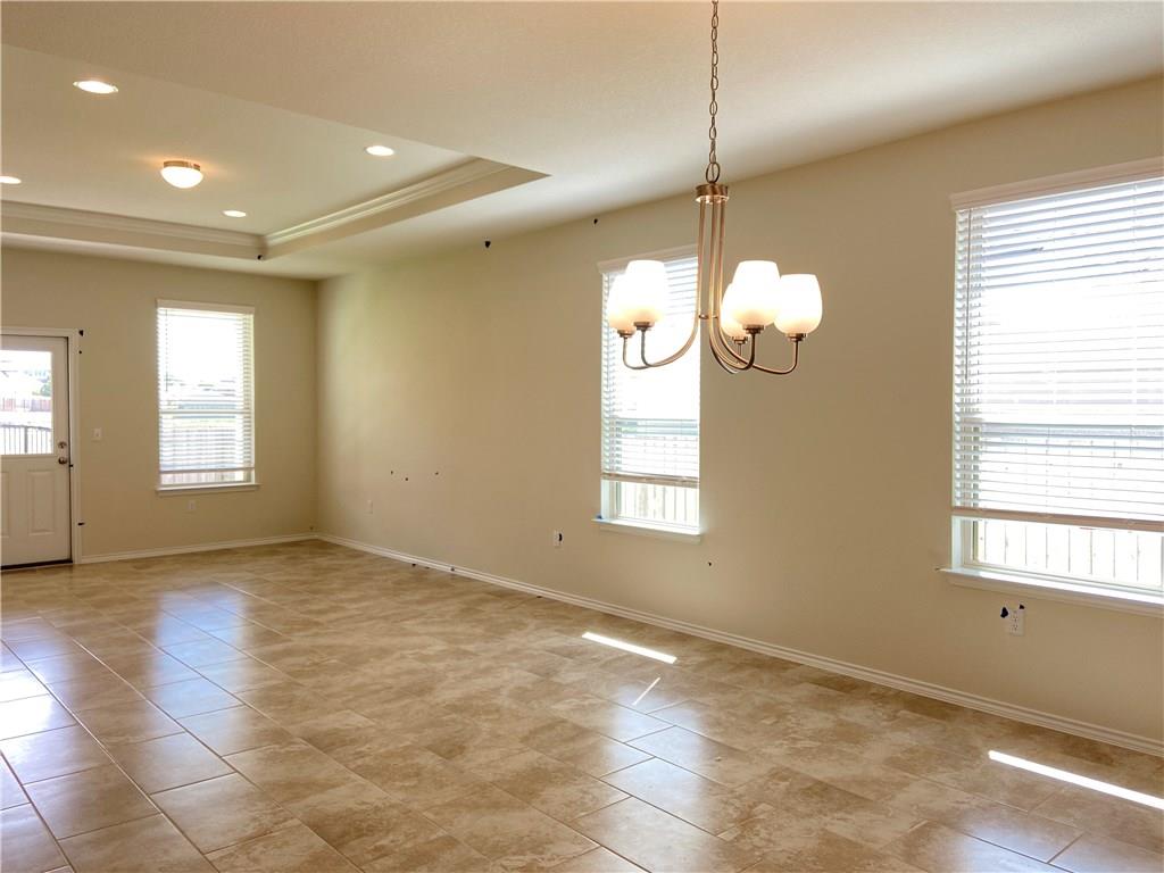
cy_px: 436
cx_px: 582
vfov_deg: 53.1
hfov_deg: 67.3
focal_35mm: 26
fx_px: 874
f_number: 1.8
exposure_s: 1/127
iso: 32
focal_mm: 4.25
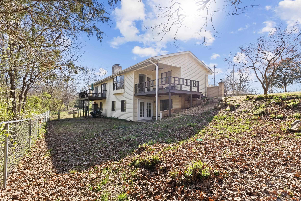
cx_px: 150
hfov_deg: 91.5
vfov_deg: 68.7
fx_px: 147
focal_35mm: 18
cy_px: 100
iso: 200
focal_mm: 11.7
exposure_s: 1/80
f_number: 9
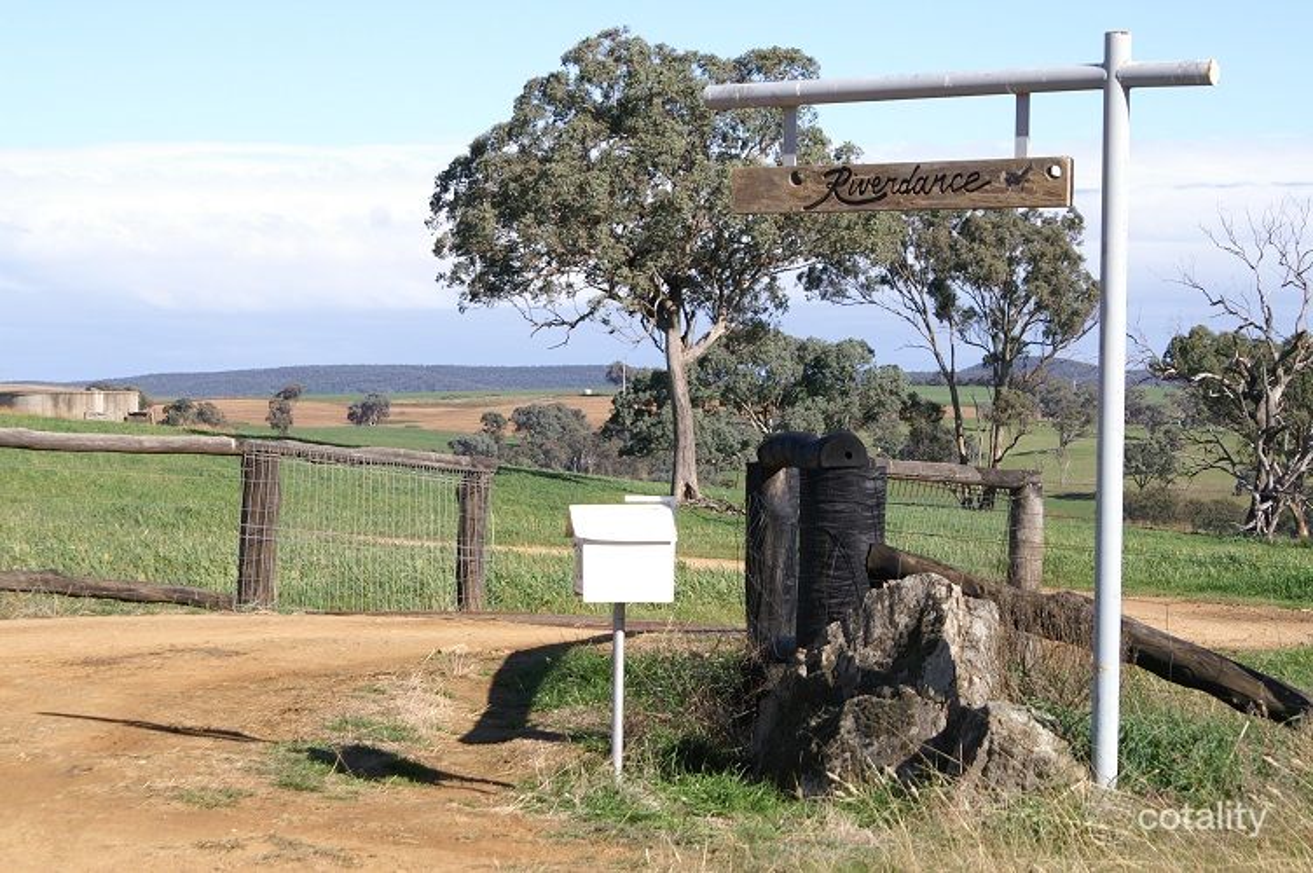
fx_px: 3826
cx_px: 656
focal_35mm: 105
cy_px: 436
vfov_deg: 13.0
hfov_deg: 19.5
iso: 100
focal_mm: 70
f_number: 10
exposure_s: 1/200
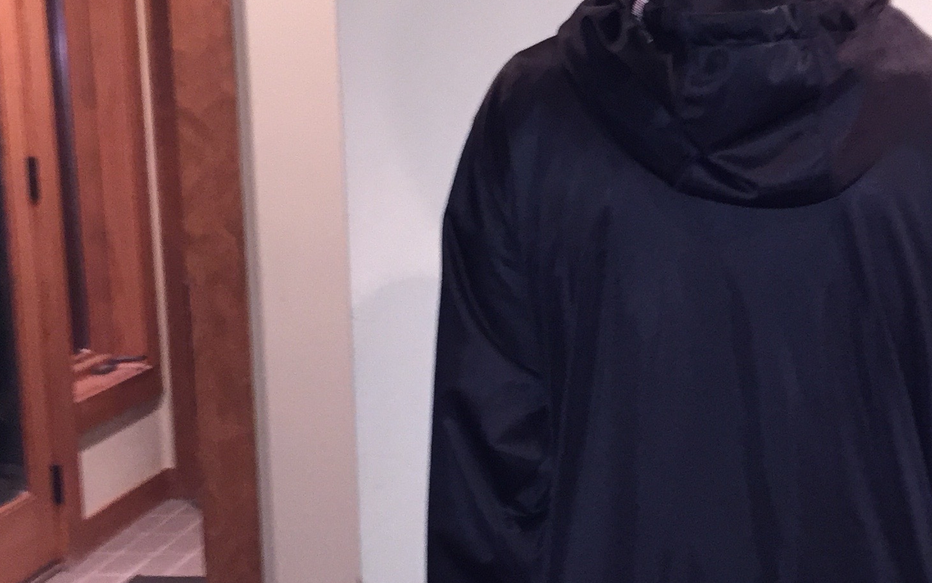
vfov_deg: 18.8
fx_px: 1753
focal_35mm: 69
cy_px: 434
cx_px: 753
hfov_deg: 29.1
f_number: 2.2
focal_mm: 4.15
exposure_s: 1/16
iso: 125
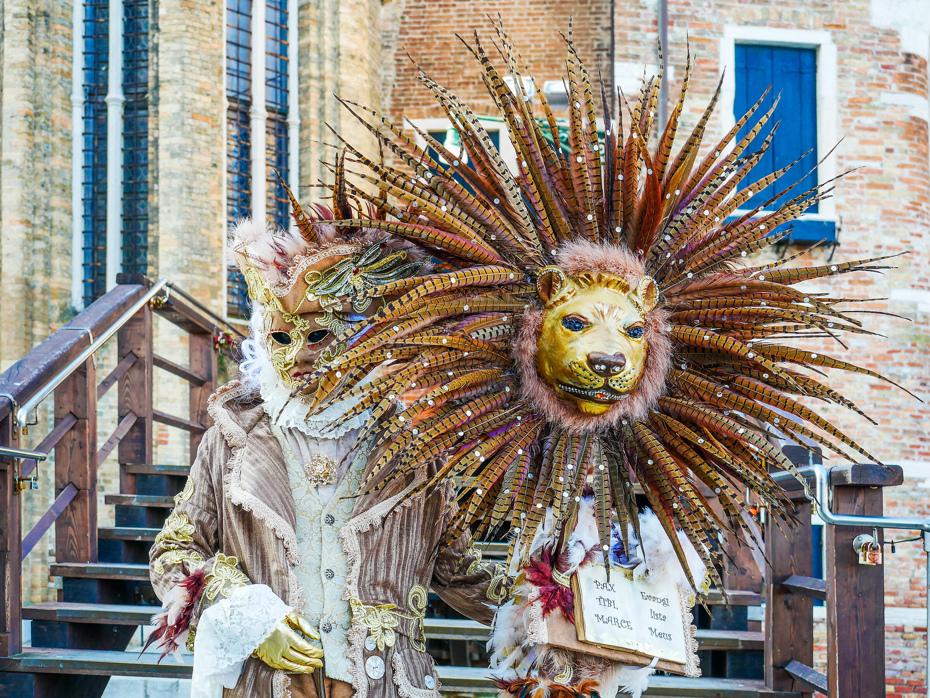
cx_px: 465
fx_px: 1183
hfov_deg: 42.9
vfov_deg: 32.9
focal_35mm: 44
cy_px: 349
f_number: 2.8
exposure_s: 1/250
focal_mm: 22
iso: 200
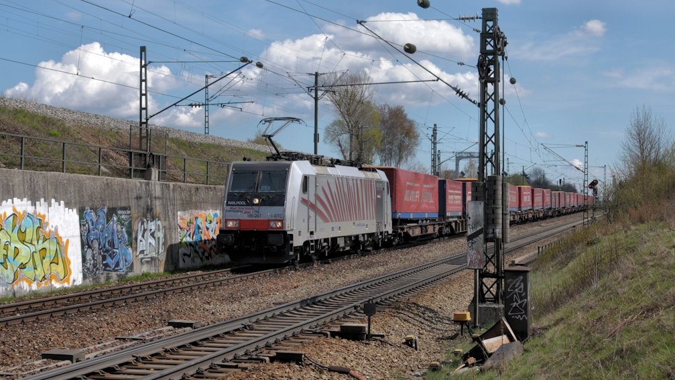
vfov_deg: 24.2
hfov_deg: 41.7
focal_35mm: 50
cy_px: 187
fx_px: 887
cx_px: 334
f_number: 10
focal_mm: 31
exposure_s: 1/800
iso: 320
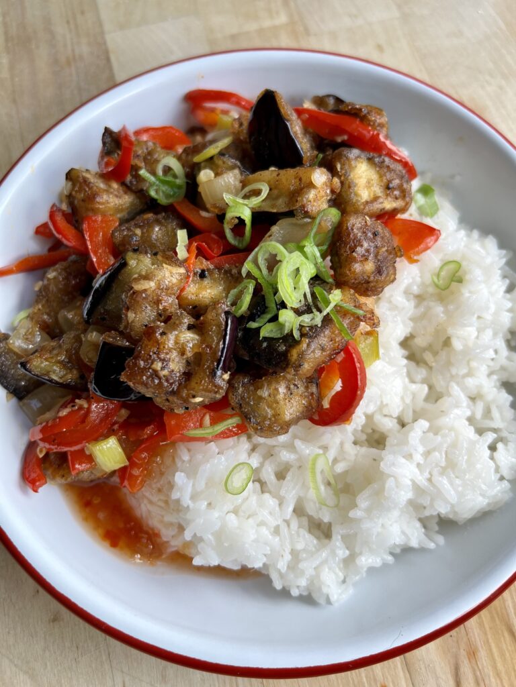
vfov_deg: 67.3
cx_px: 258
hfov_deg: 53.1
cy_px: 344
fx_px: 517
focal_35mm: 26
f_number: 1.5
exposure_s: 1/171
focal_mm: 5.7
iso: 64
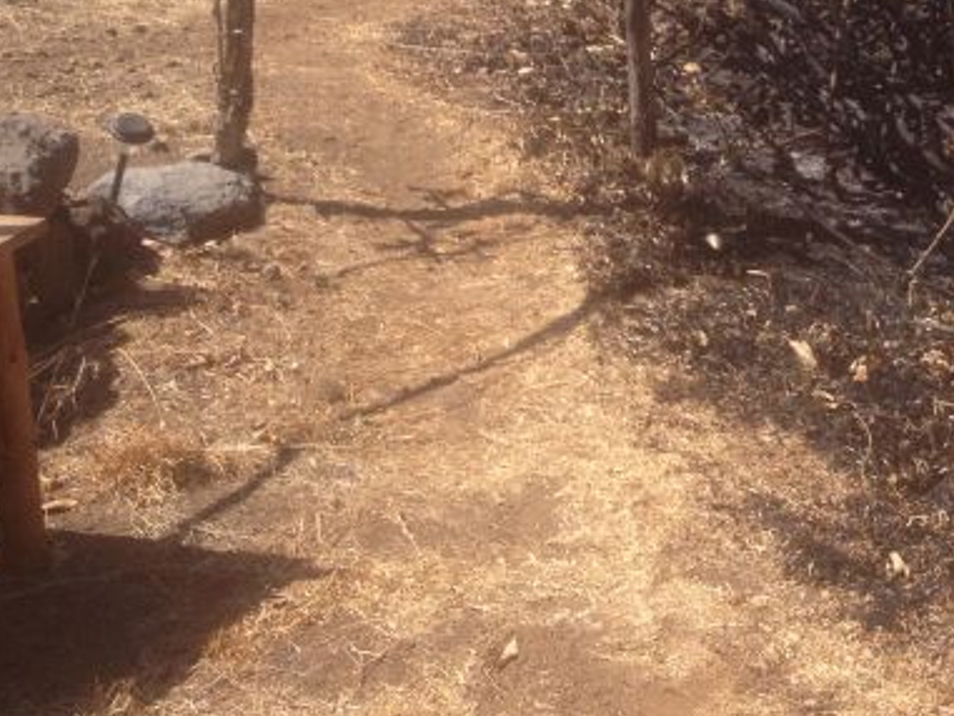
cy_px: -138
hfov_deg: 19.5
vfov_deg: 15.2
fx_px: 2591
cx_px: 1187
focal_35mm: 94
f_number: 2.4
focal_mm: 4.28
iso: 50
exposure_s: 1/905
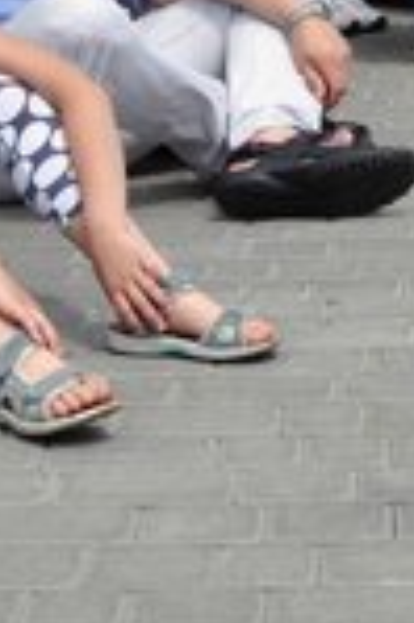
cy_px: -197
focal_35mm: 144
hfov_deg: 9.5
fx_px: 2490
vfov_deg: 13.7
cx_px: 113
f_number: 14
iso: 250
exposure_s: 1/250
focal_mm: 22
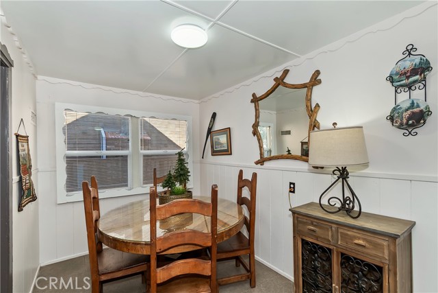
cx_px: 219
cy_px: 146
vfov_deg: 77.4
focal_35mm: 15
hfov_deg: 100.4
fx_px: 183
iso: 400
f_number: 8
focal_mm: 10
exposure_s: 1/30
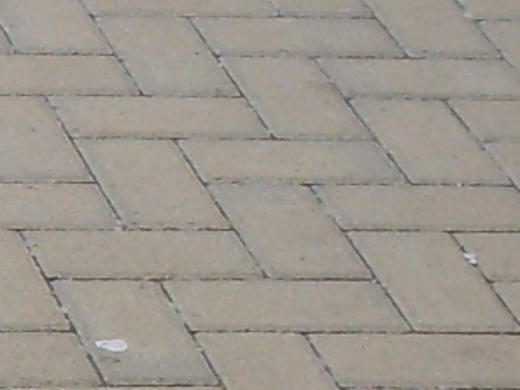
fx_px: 3937
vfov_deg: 5.6
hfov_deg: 6.9
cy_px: 554
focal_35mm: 262
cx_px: -970
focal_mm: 6.3
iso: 80
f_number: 8.4
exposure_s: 1/125
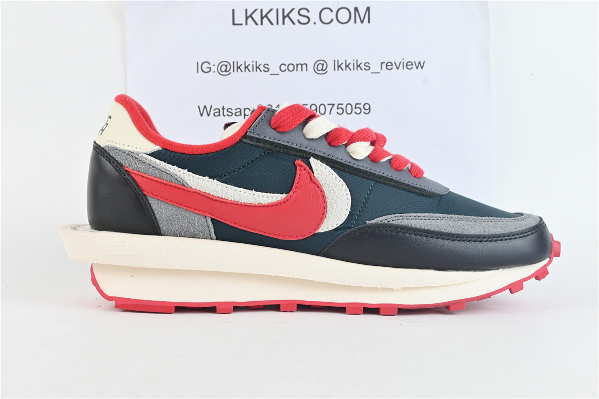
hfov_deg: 52.2
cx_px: 300
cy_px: 200
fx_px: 611
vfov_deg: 36.2
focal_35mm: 37
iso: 1000
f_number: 10
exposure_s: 1/60
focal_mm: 24.5
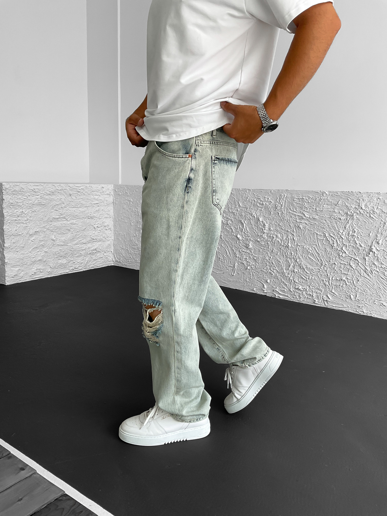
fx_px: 432
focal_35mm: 29
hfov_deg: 48.2
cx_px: 194
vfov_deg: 61.7
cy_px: 258
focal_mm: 3
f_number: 1.8
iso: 25
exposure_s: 1/120
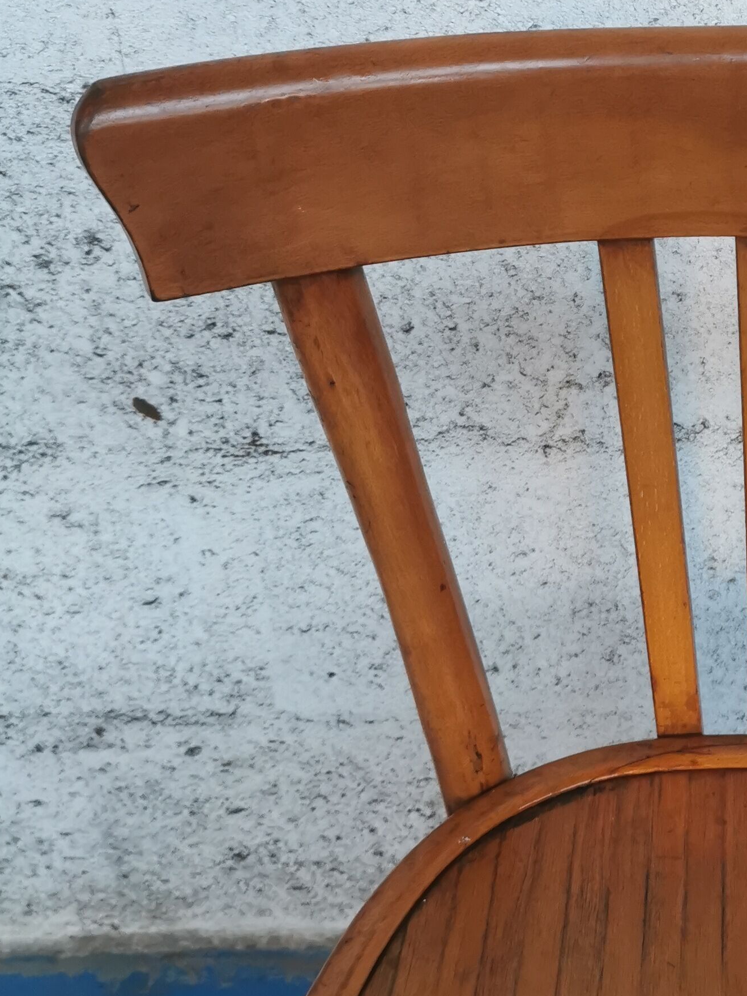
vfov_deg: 34.2
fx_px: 1611
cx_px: 762
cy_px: 392
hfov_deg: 24.8
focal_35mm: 56
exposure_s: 1/33.3
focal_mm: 5.58
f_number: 1.8
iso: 320
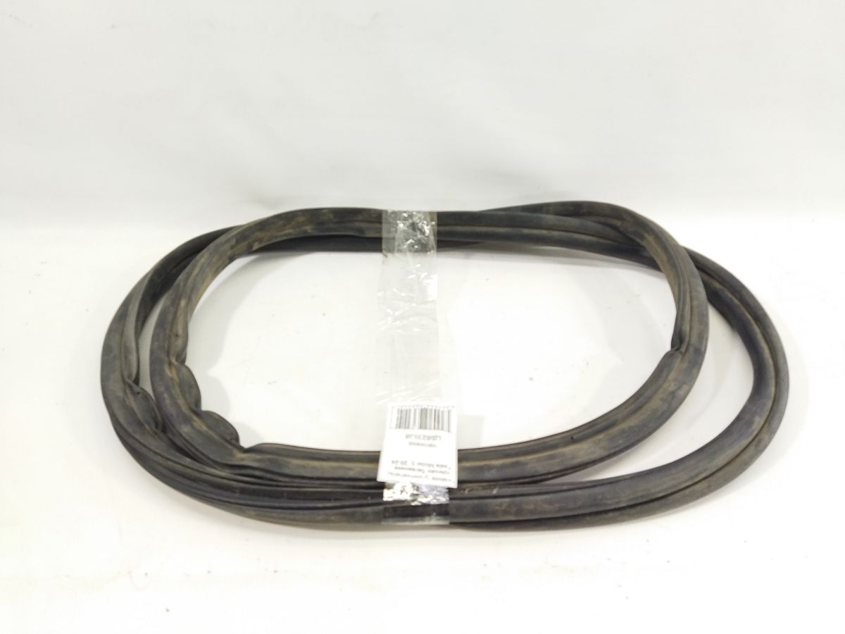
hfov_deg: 65.3
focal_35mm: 27
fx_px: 659
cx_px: 422
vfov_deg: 51.4
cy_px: 317
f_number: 1.79
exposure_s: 1/100
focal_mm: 4.71
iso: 160
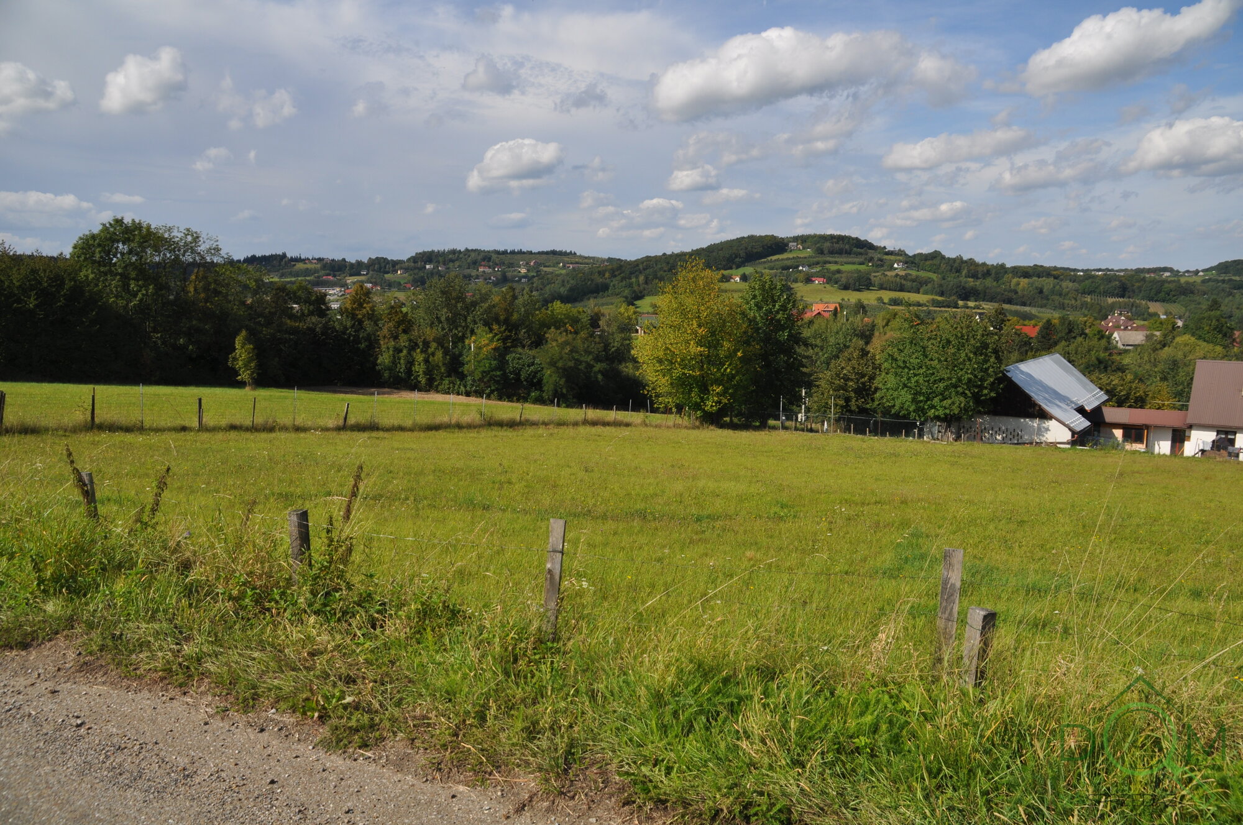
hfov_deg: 57.3
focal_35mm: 33
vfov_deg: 39.9
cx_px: 622
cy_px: 412
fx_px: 1138
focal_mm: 22
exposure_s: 1/400
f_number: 10
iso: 200
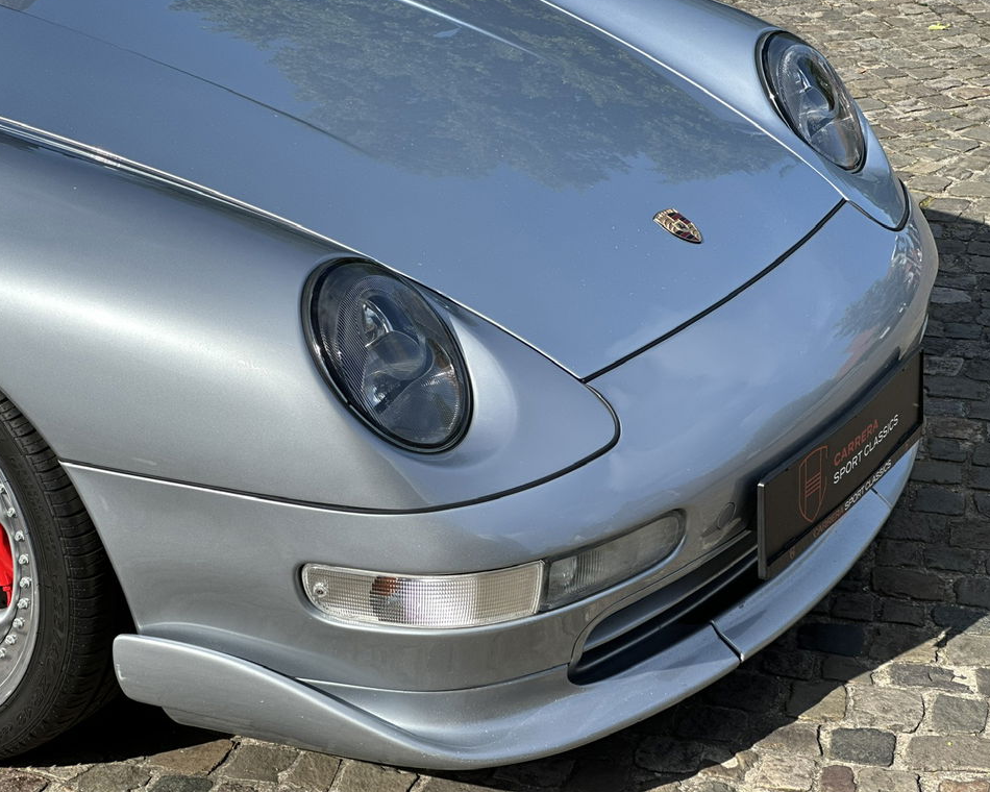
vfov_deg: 18.9
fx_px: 2373
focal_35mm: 81
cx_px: 495
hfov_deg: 23.6
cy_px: 393
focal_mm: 9
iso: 32
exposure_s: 1/595
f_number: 2.8
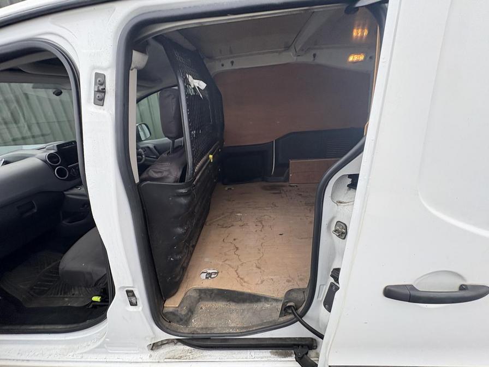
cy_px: 184
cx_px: 244
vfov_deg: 85.7
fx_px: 198
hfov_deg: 102.1
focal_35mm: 14
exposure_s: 1/137
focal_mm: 2.22
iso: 125
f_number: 2.2
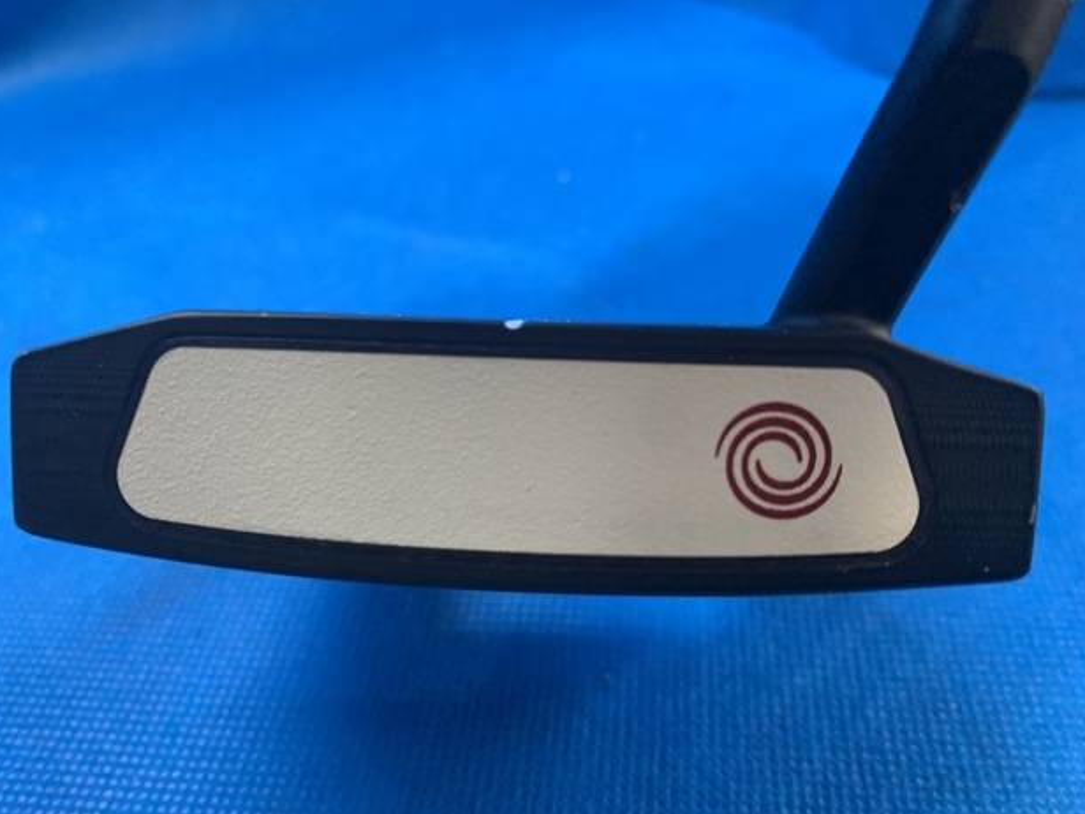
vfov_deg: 51.3
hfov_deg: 65.3
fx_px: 846
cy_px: 421
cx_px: 525
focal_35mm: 27
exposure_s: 1/60
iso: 200
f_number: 1.8
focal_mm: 4.25
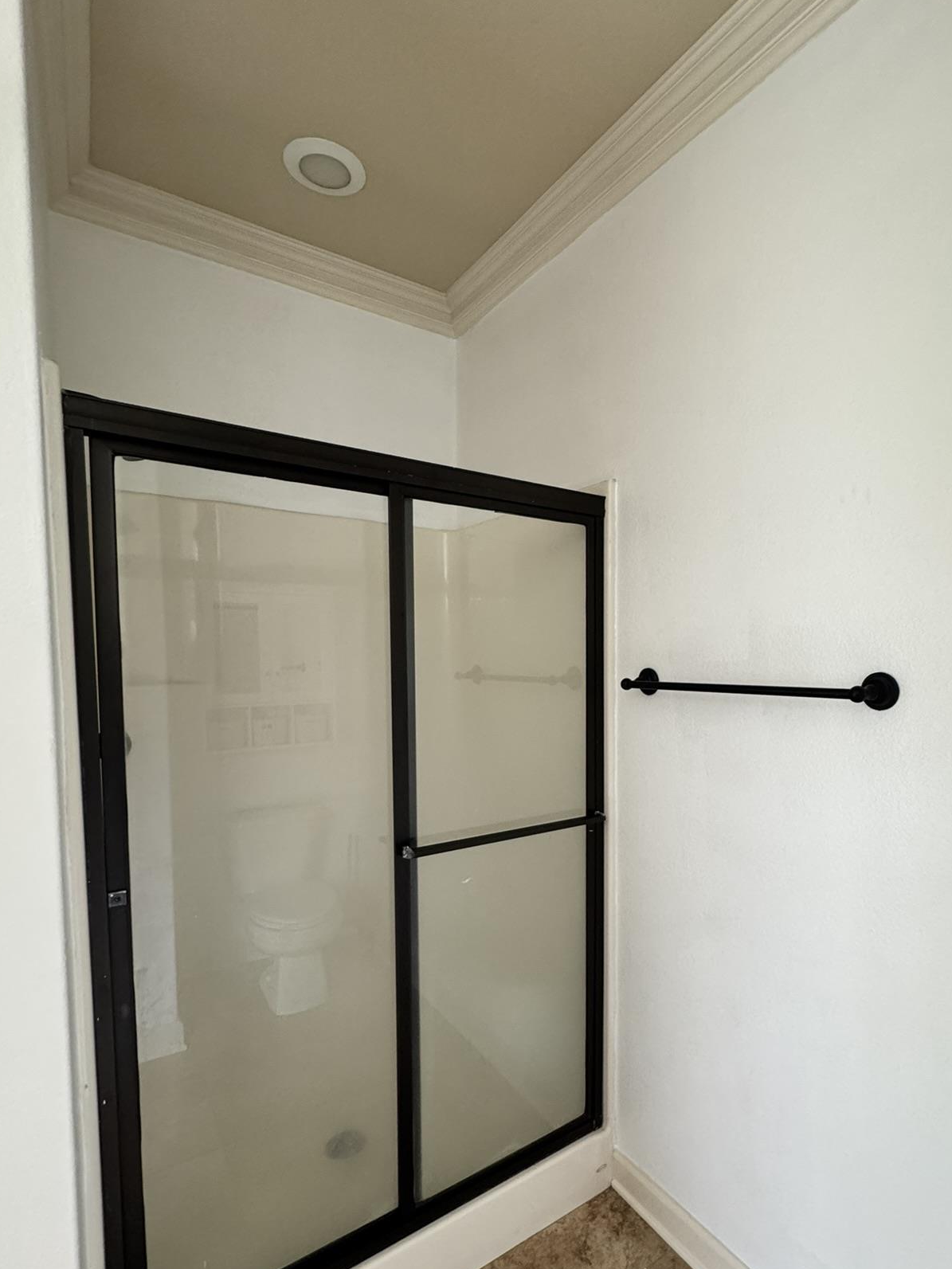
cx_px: 575
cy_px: 692
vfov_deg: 87.5
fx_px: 660
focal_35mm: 18
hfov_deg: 70.8
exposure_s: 1/120
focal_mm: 2.22
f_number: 2.2
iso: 250
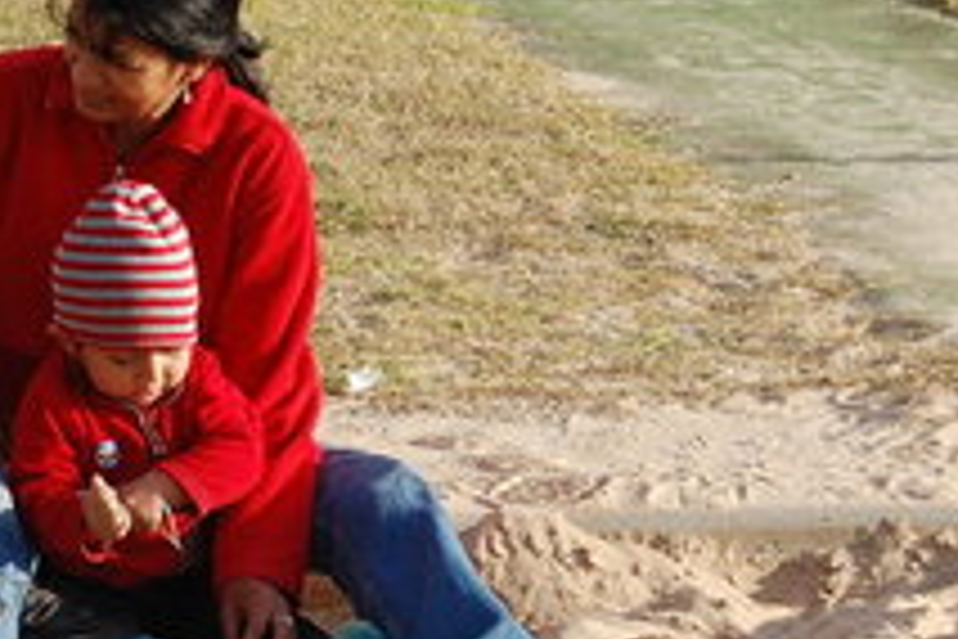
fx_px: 6586
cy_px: 238
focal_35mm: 248
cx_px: -225
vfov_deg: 5.6
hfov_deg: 8.2
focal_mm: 55
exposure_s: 1/320
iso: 200
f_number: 9
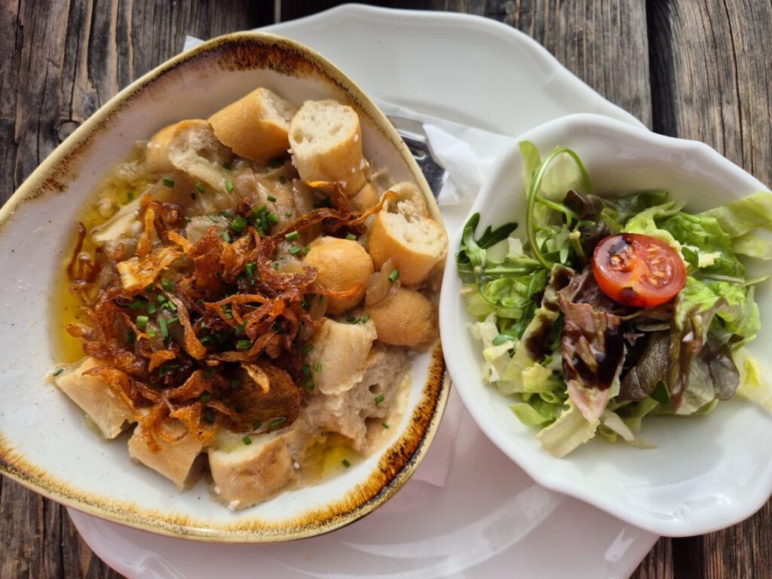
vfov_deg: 58.9
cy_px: 290
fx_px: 513
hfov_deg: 73.9
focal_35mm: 23
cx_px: 386
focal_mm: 5.4
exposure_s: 1/1260
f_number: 1.8
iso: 25
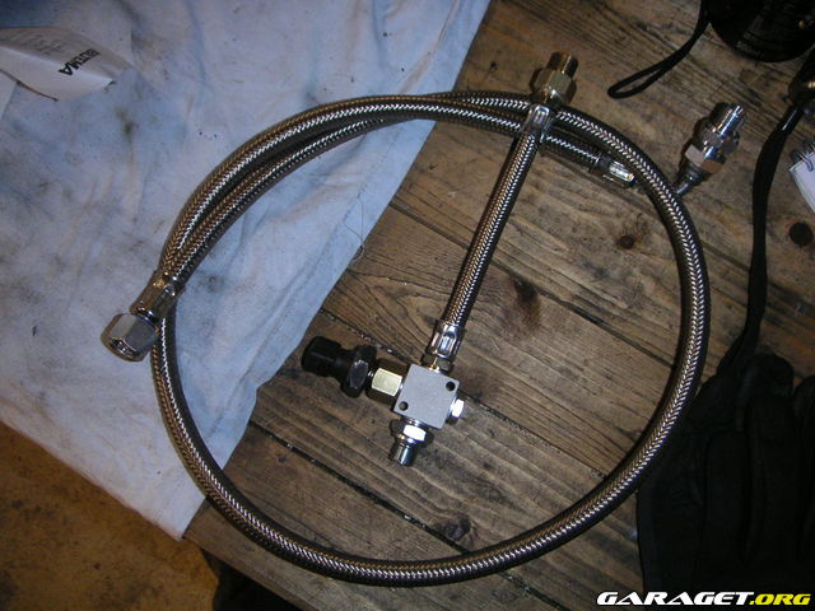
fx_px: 895
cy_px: 306
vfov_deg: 37.7
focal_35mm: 38
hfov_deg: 49.0
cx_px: 408
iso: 160
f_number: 2.8
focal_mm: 6
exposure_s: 1/45
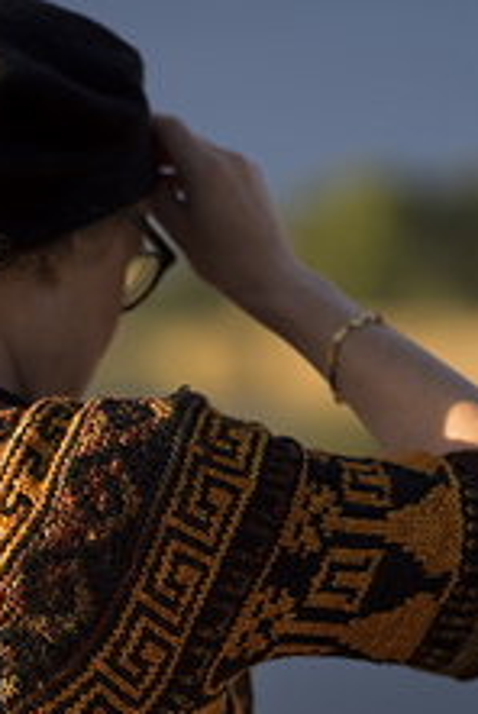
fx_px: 3812
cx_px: 58
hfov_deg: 7.2
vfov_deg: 10.7
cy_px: 572
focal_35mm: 192
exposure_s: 1/1000
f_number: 1.8
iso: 64
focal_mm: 85
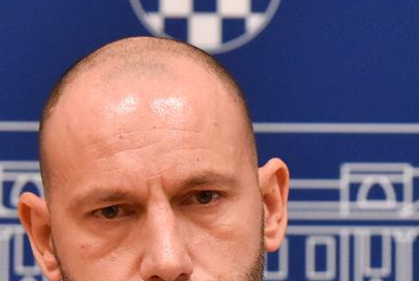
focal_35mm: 513
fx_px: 5977
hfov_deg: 4.0
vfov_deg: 2.7
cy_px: 445
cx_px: 259
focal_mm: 130
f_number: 5.6
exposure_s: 1/200
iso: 4500
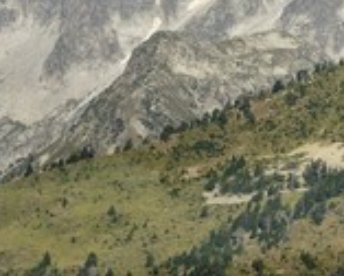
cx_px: 382
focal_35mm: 502
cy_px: -26
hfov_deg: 3.8
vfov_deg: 3.1
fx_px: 5117
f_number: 8
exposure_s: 1/640
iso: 200
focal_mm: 200
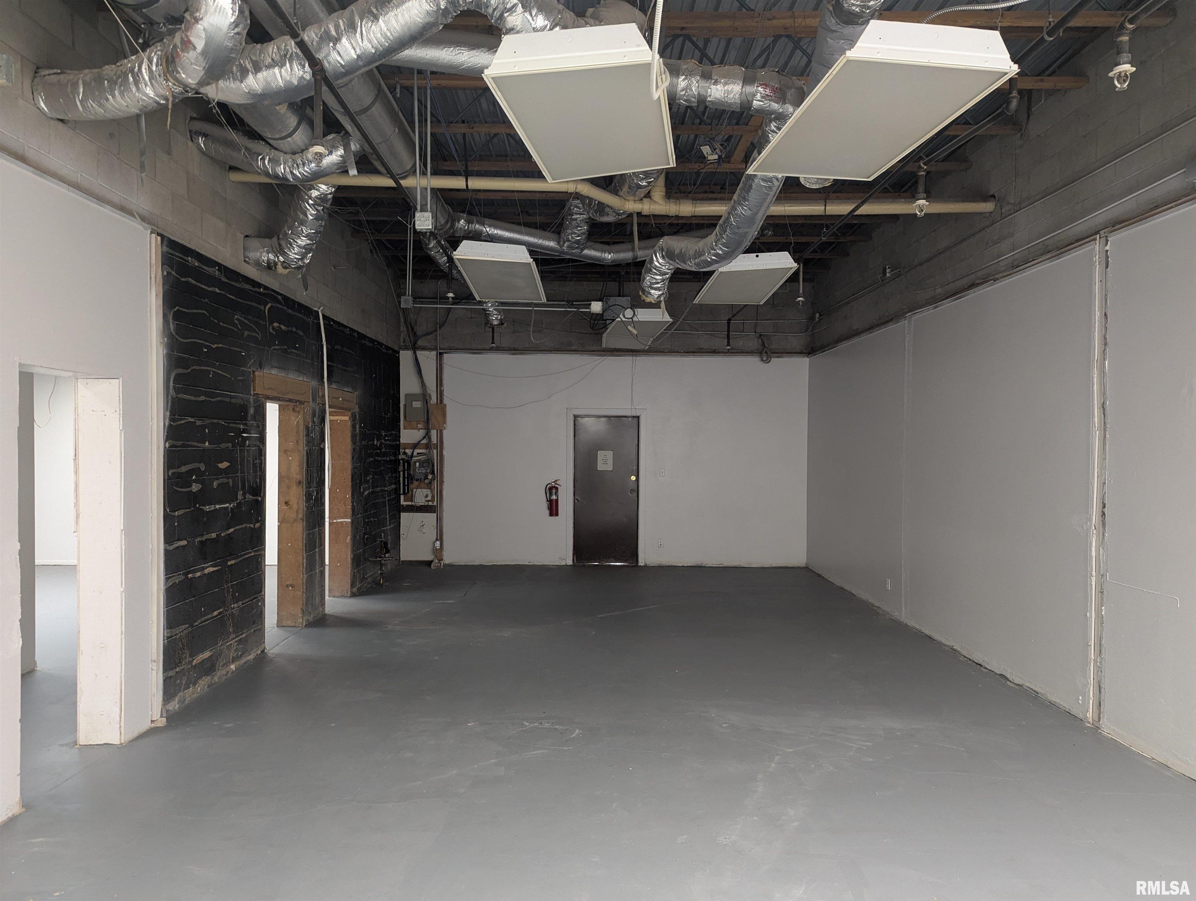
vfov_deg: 56.9
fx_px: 830
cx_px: 598
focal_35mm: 24
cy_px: 450
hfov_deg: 71.5
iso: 393
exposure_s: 1/40
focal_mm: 6.81
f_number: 1.85
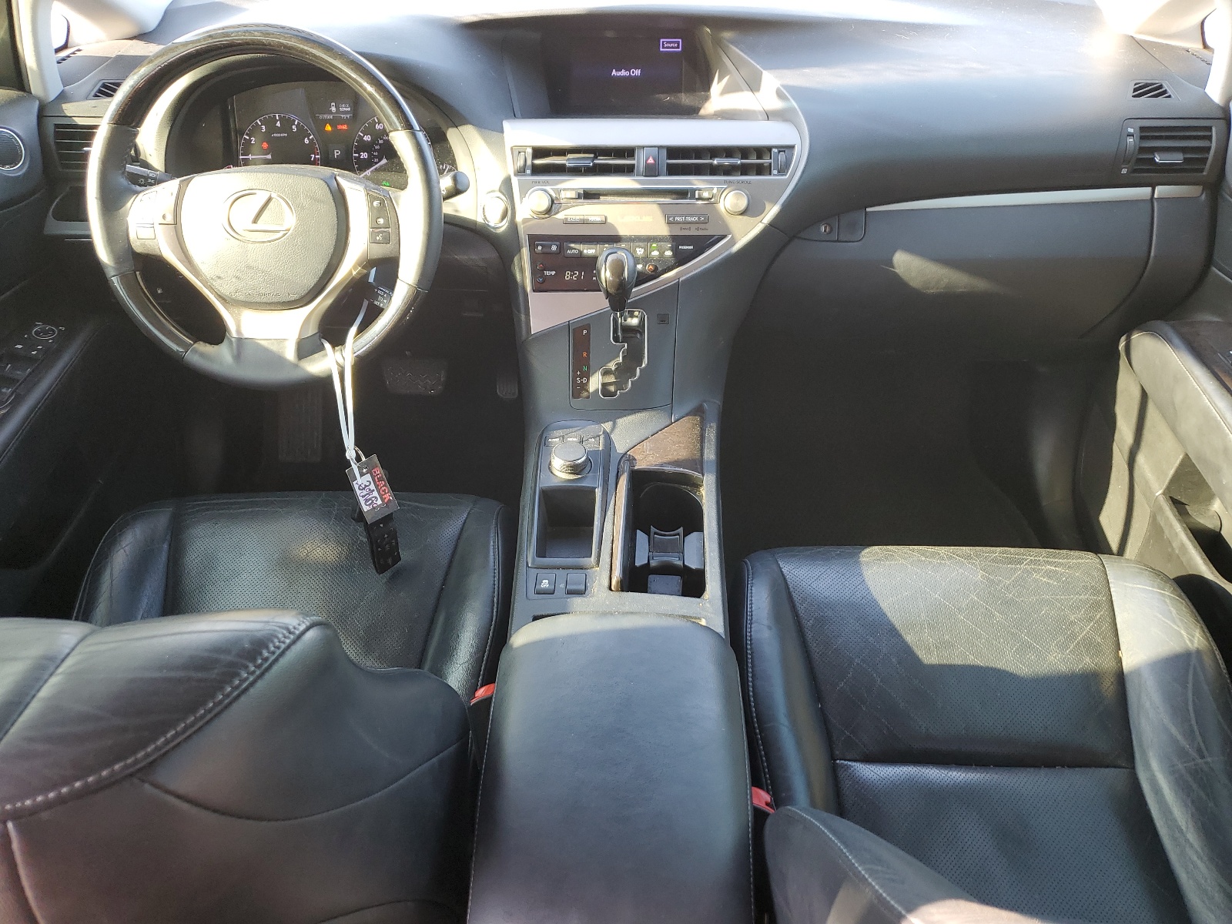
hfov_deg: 67.3
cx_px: 616
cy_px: 462
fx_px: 925
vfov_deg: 53.1
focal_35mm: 26
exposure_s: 1/60.2
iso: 53
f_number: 1.5
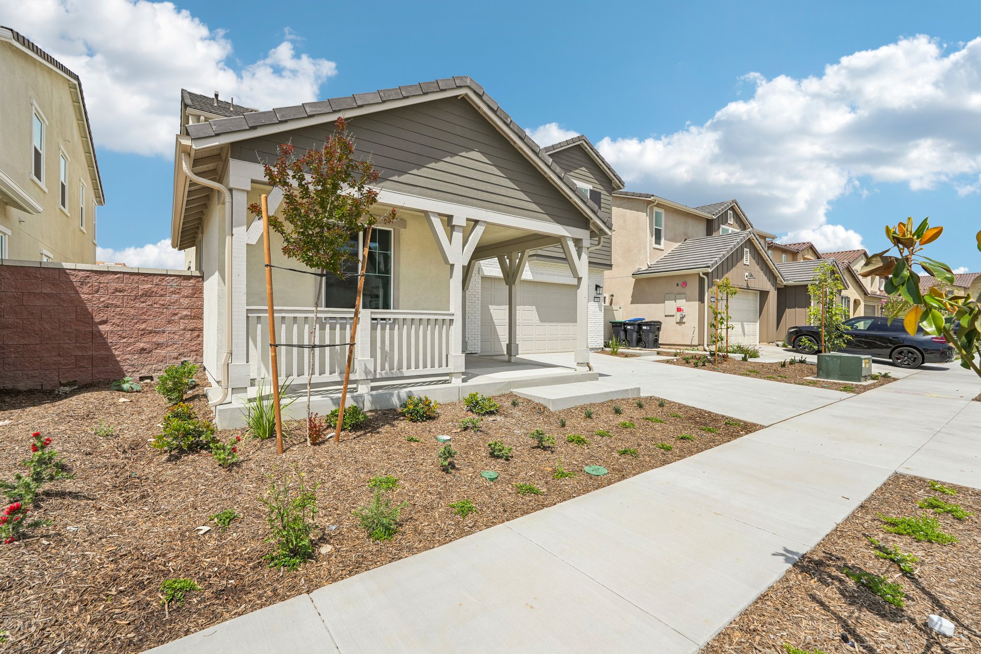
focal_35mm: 16
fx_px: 436
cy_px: 327
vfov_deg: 73.7
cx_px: 490
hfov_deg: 96.7
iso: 400
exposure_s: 1/1500
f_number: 8
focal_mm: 16
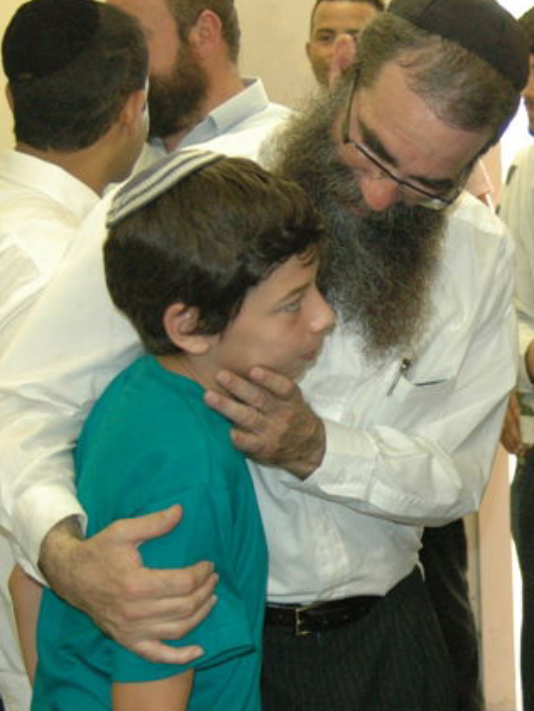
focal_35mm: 85
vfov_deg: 23.0
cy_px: 400
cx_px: 642
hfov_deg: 16.7
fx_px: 1746
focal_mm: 31
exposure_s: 1/60
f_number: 4.5
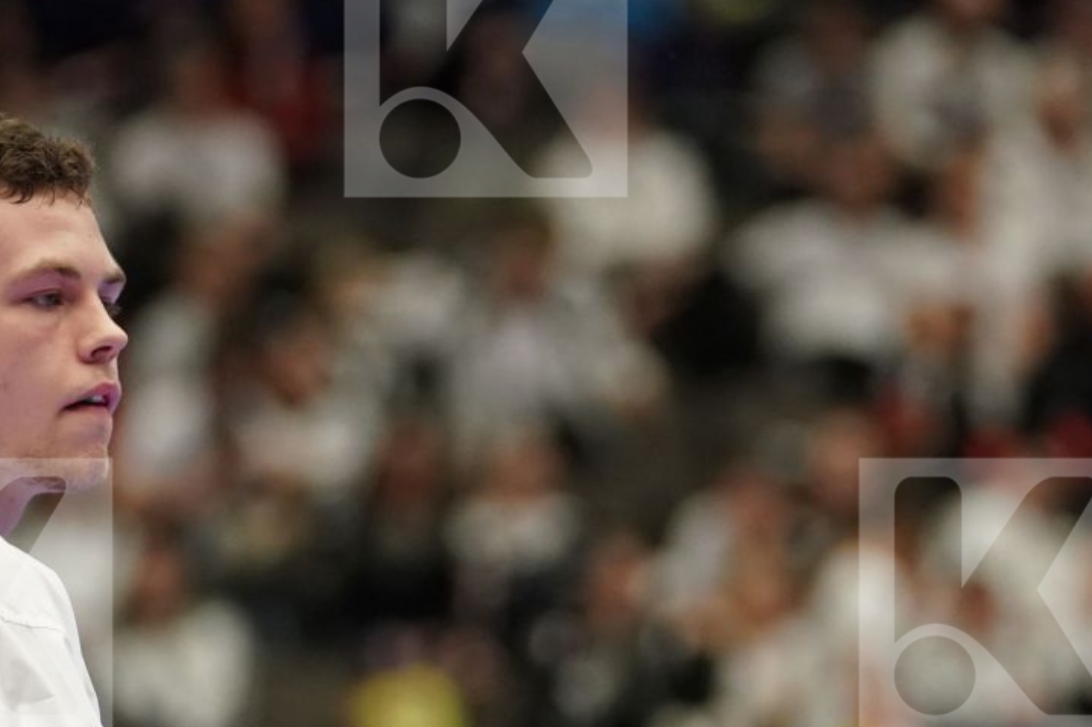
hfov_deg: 5.1
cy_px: 596
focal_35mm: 403
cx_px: 486
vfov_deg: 3.4
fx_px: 12221
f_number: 2.8
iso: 3200
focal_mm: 161
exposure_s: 1/1000
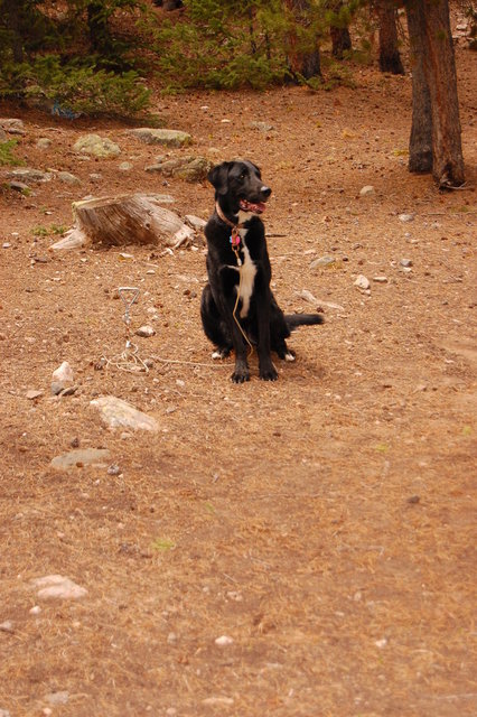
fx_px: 1641
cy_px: 358
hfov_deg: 16.5
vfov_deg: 24.6
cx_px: 238
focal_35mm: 82
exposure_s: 1/250
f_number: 5.6
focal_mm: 55
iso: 400
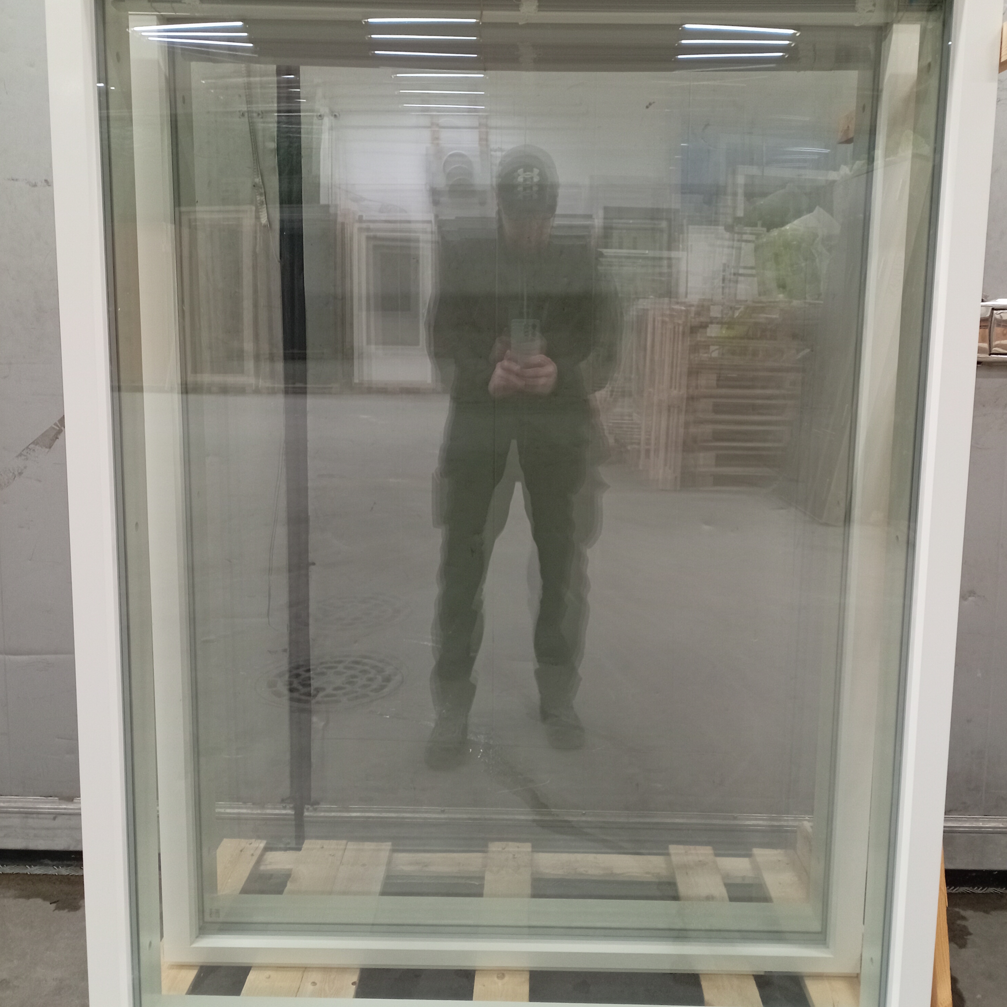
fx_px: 1086
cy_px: 486
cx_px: 520
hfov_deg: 49.7
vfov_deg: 49.7
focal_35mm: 33
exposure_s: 1/20
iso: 861
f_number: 1.8
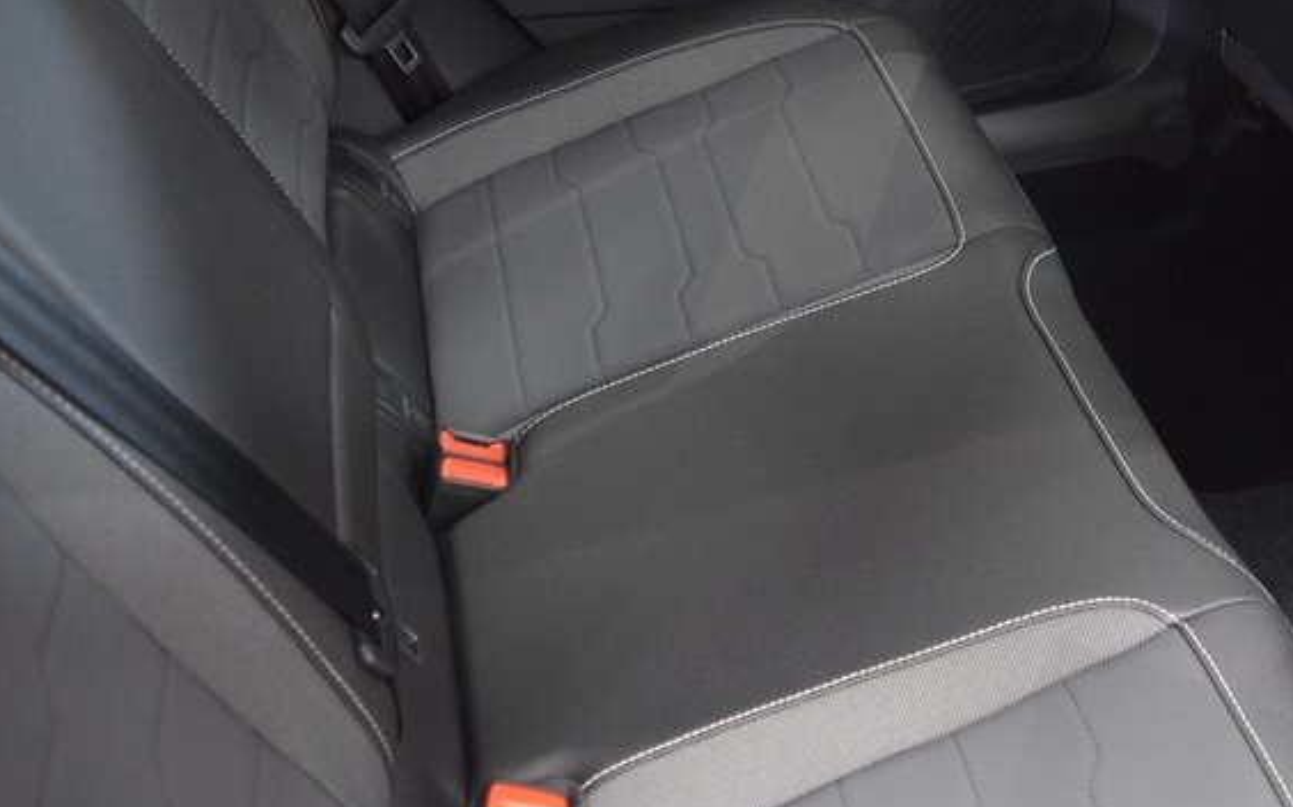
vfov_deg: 25.3
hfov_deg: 38.7
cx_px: 1040
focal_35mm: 50
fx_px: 1761
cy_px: 151
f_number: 3.5
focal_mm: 18
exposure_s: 1/20
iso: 3200
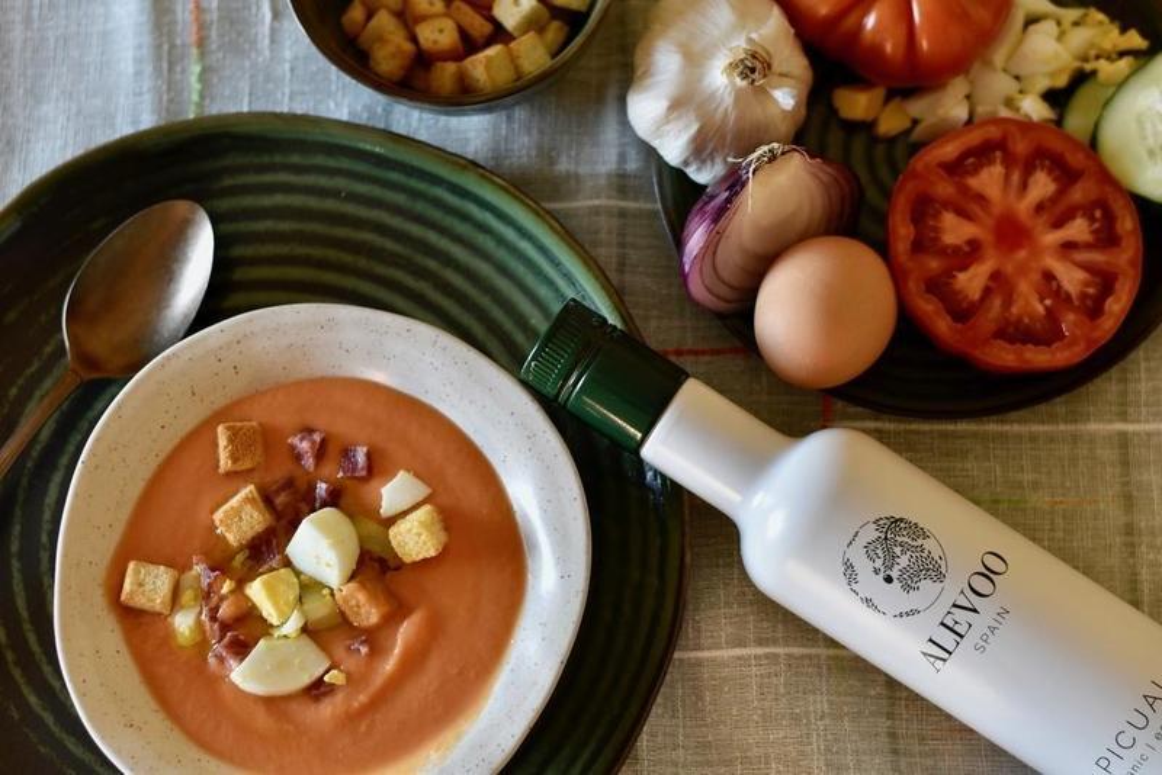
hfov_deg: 27.0
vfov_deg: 18.2
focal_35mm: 75
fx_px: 2422
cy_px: 388
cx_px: 581
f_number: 2.8
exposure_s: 1/100
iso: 400
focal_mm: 50
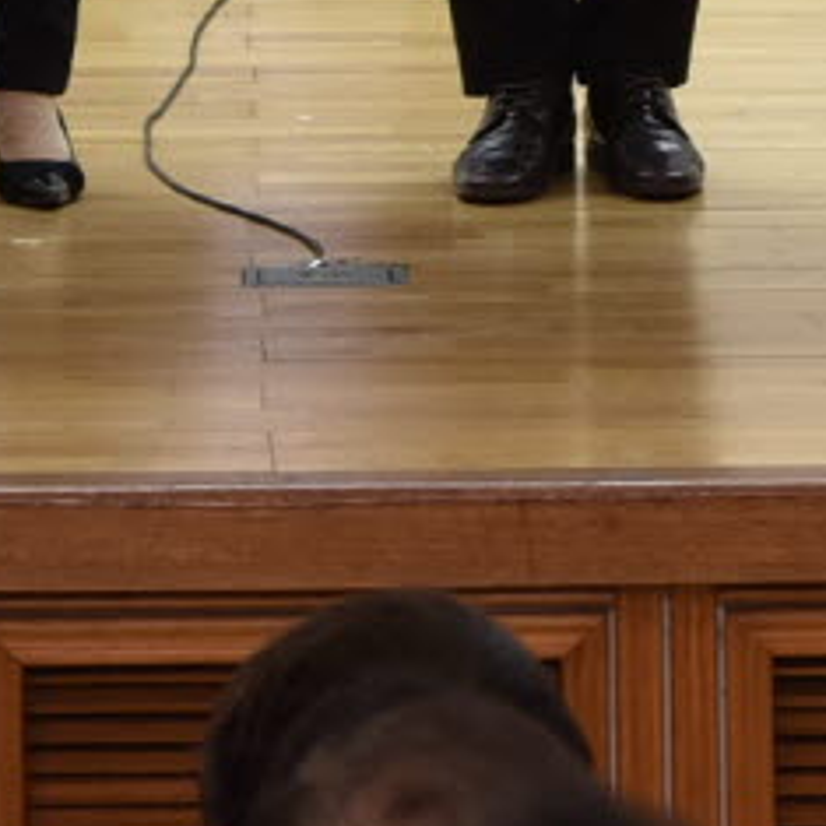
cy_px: -1241
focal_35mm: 437
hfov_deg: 4.0
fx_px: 11797
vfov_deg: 3.9
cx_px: 162
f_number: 4
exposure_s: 1/100
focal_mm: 55
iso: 800
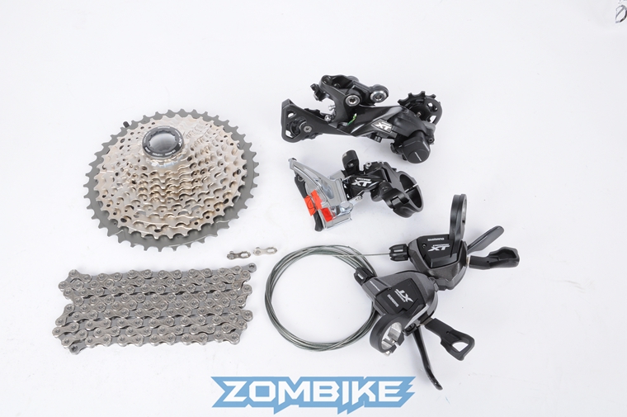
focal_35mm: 36
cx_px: 314
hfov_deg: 53.2
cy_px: 208
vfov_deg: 36.8
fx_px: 626
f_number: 19
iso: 320
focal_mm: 24
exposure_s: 1/125
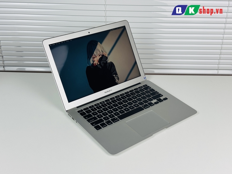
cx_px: 116
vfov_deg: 30.3
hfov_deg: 39.7
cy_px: 87
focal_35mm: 48
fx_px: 322
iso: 64
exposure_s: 1/234
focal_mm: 6.76
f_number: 1.78
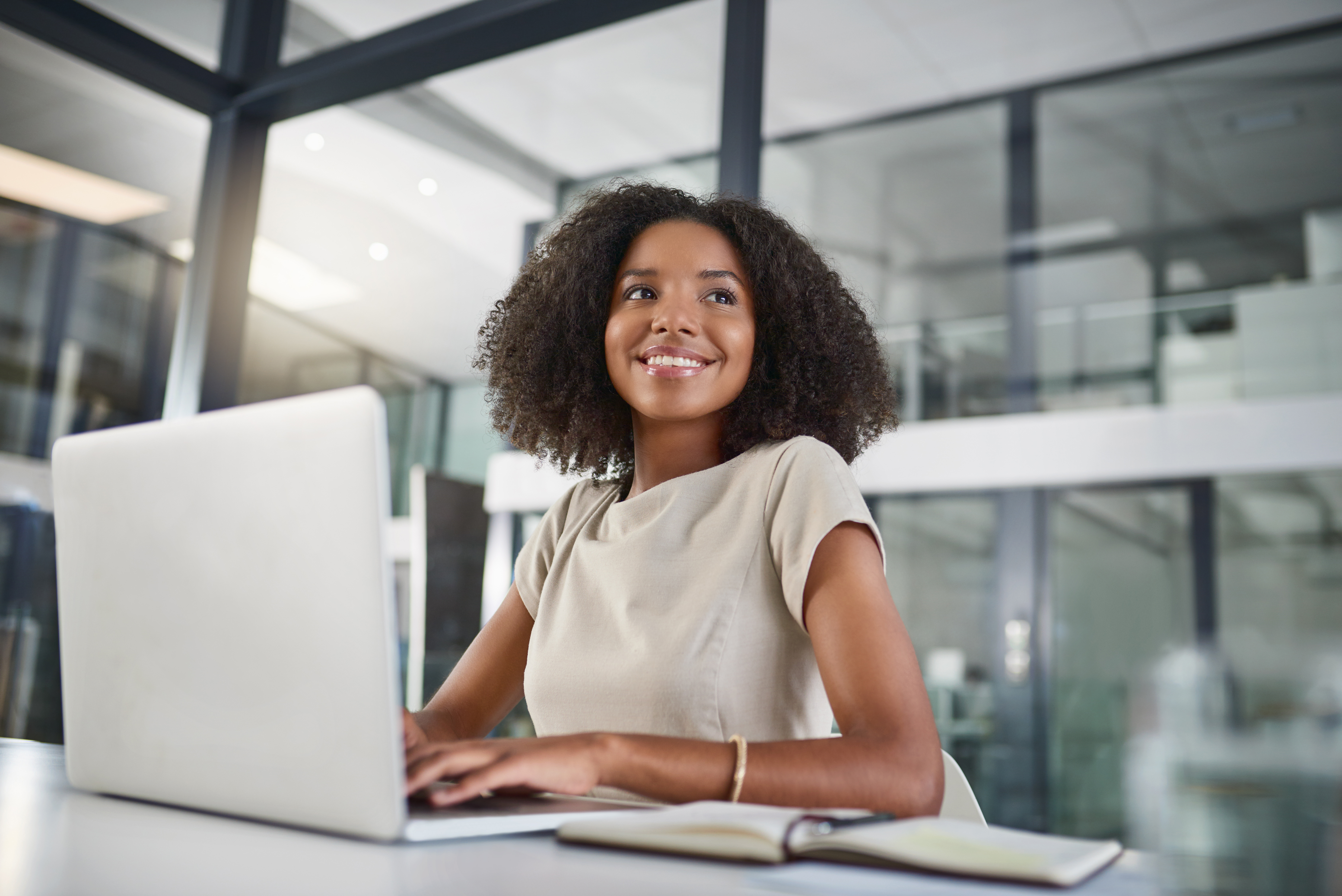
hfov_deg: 54.4
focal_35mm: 35
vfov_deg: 37.9
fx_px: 1305
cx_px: 671
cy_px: 448
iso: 320
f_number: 2
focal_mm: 35
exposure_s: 1/200
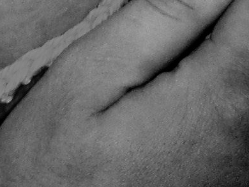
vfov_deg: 6.6
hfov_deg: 8.3
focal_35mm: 207
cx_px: -447
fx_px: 1488
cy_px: -327
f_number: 2.8
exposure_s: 1/60
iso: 64
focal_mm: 5.8
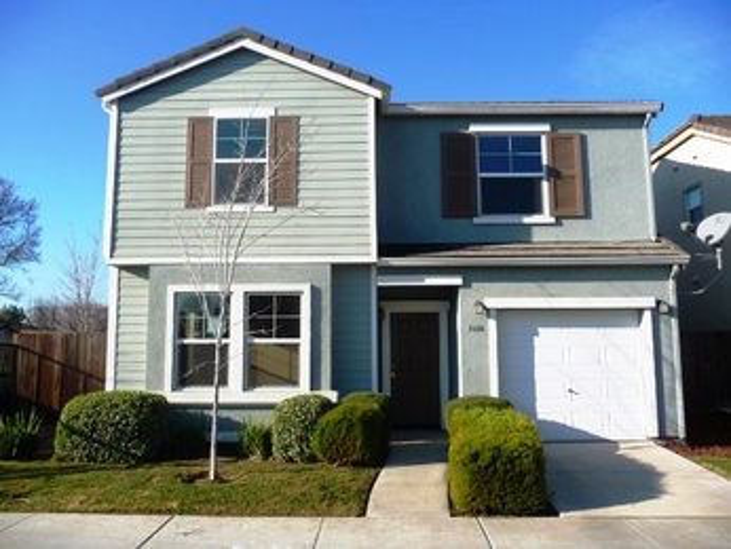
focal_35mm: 28
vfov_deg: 49.8
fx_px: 592
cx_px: 366
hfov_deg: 63.4
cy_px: 274
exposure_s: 1/800
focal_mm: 4.7
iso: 100
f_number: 3.3
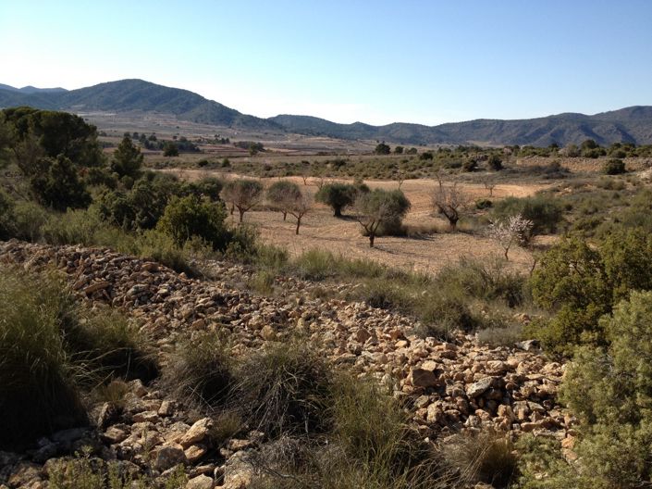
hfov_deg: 52.6
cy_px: 244
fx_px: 659
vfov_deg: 40.7
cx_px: 326
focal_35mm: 35
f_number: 2.4
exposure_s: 1/1416
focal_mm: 4.28
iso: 64
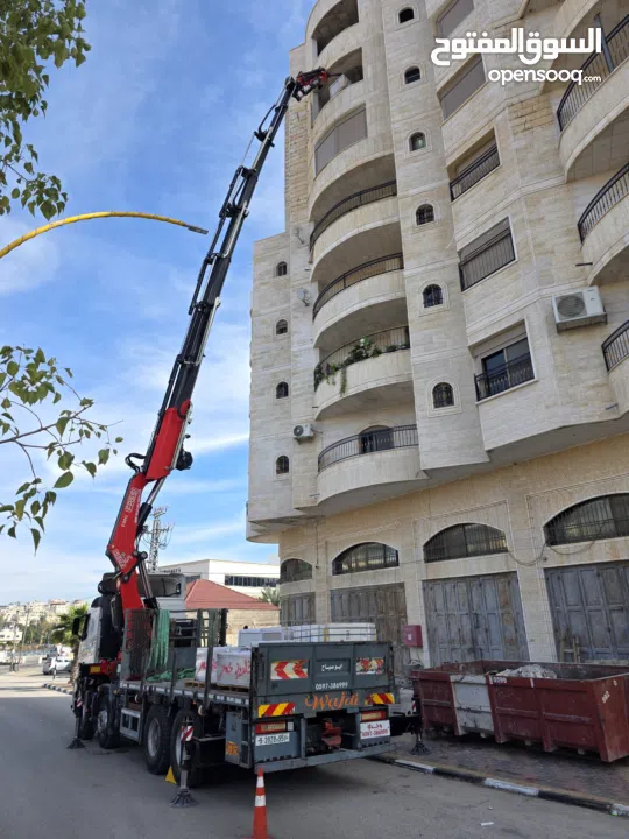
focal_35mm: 23
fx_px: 557
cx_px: 314
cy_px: 420
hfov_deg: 58.9
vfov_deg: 73.9
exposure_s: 1/2805
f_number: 1.7
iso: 80
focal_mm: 6.3
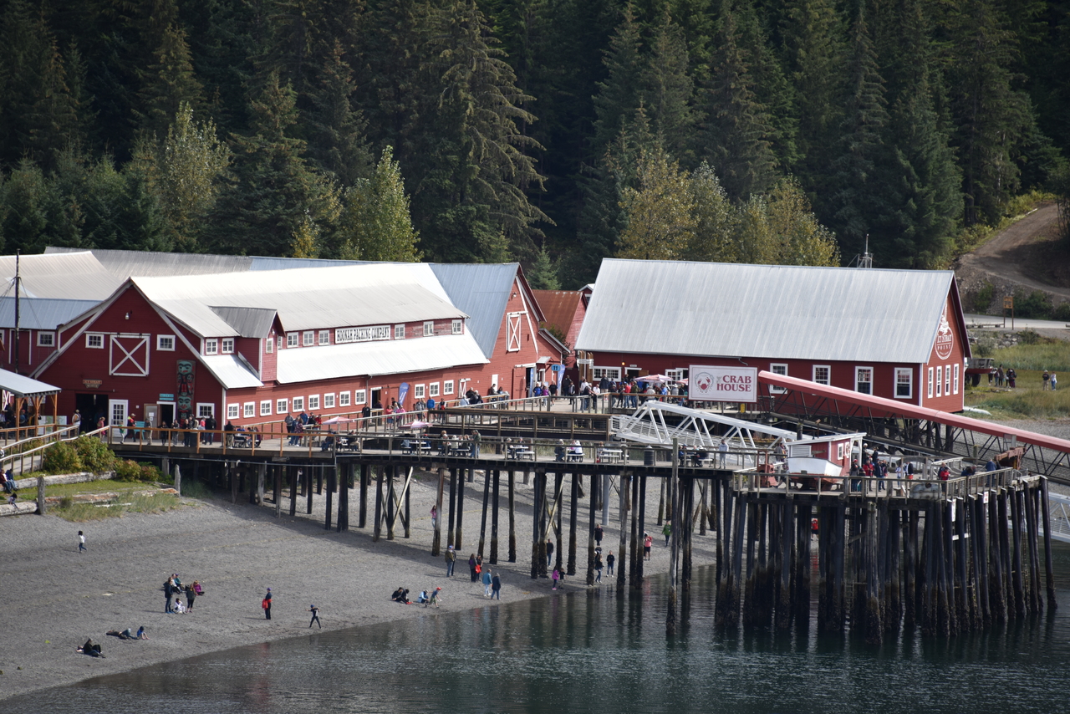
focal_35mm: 250
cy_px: 357
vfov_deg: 5.5
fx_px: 7432
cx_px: 535
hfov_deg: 8.2
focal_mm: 250
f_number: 5.6
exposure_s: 1/500
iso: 160
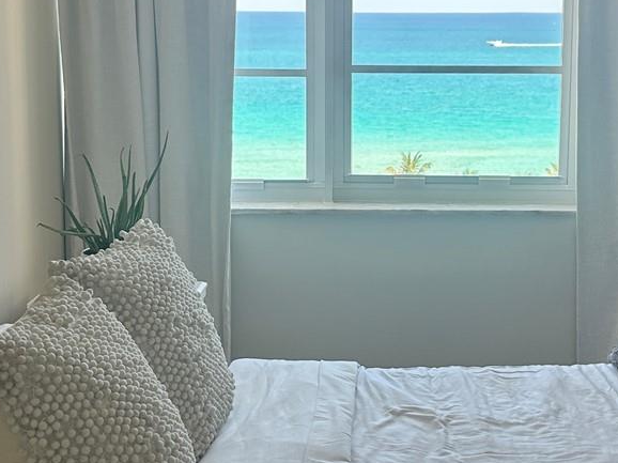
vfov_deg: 20.4
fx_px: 1285
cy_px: 168
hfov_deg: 27.0
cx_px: 376
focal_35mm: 72
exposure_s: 1/333
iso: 50
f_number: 1.5
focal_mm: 5.7
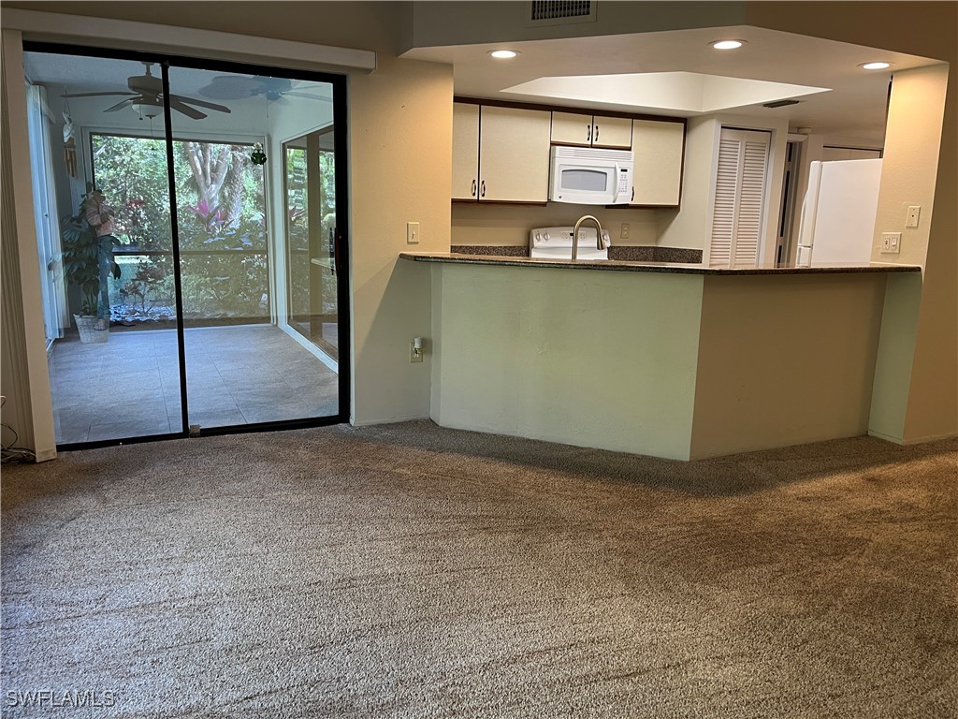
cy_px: 360
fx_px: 720
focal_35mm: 26
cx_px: 479
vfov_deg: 53.1
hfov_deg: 67.3
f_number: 1.6
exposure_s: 1/60
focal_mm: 5.1
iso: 125
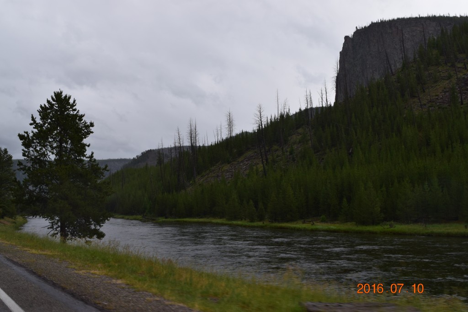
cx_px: 234
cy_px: 156
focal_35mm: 44
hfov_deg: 45.0
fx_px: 565
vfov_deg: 30.8
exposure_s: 1/200
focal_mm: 29
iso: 400
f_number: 10
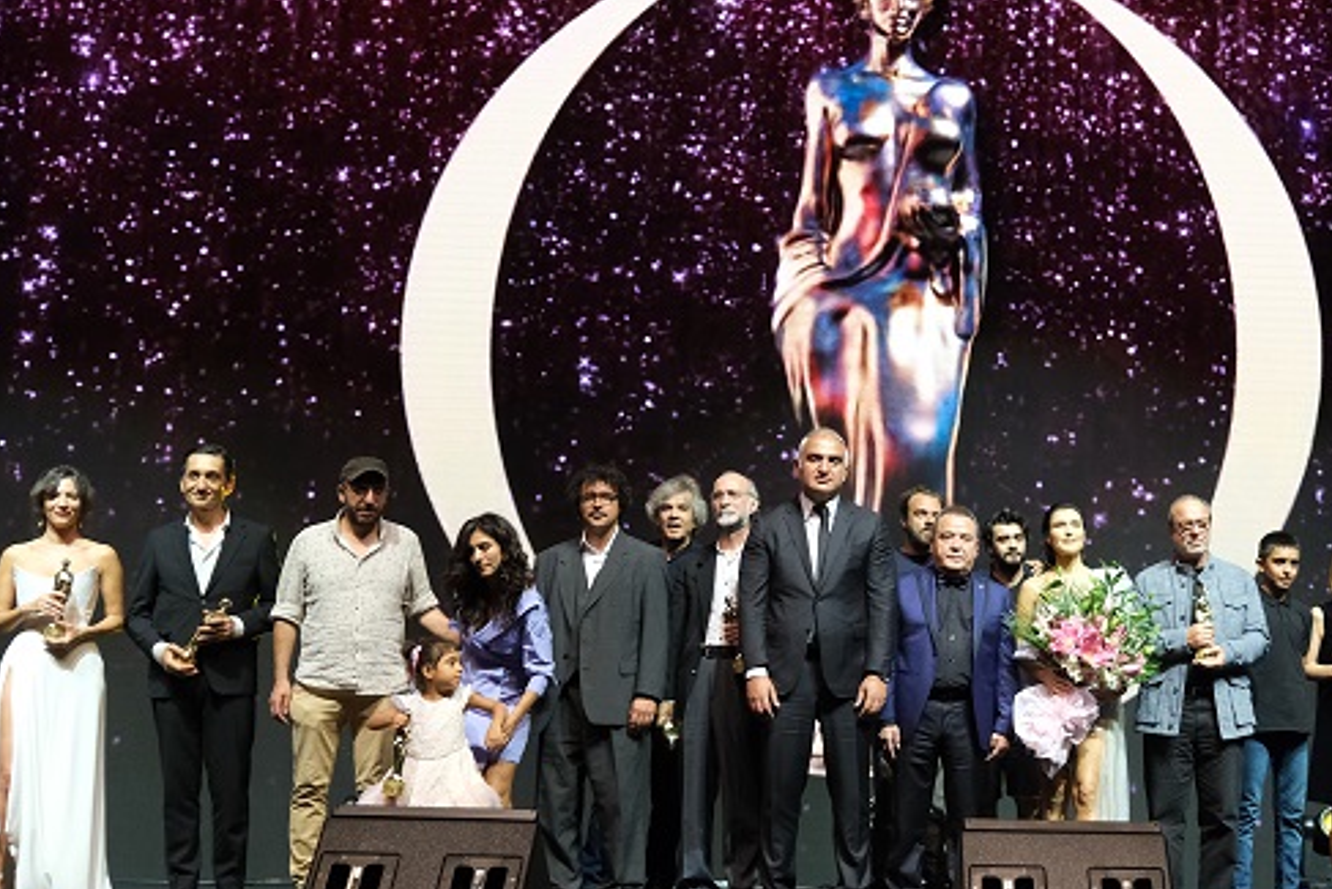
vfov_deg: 22.6
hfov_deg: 32.5
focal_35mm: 60
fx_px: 2221
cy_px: 431
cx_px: 1050
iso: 2000
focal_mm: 24
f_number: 5.6
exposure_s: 1/125
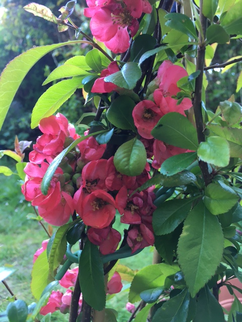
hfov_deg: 48.2
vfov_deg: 61.7
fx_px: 270
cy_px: 161
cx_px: 121
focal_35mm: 29
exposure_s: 1/33
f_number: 2.2
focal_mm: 4.15
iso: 80
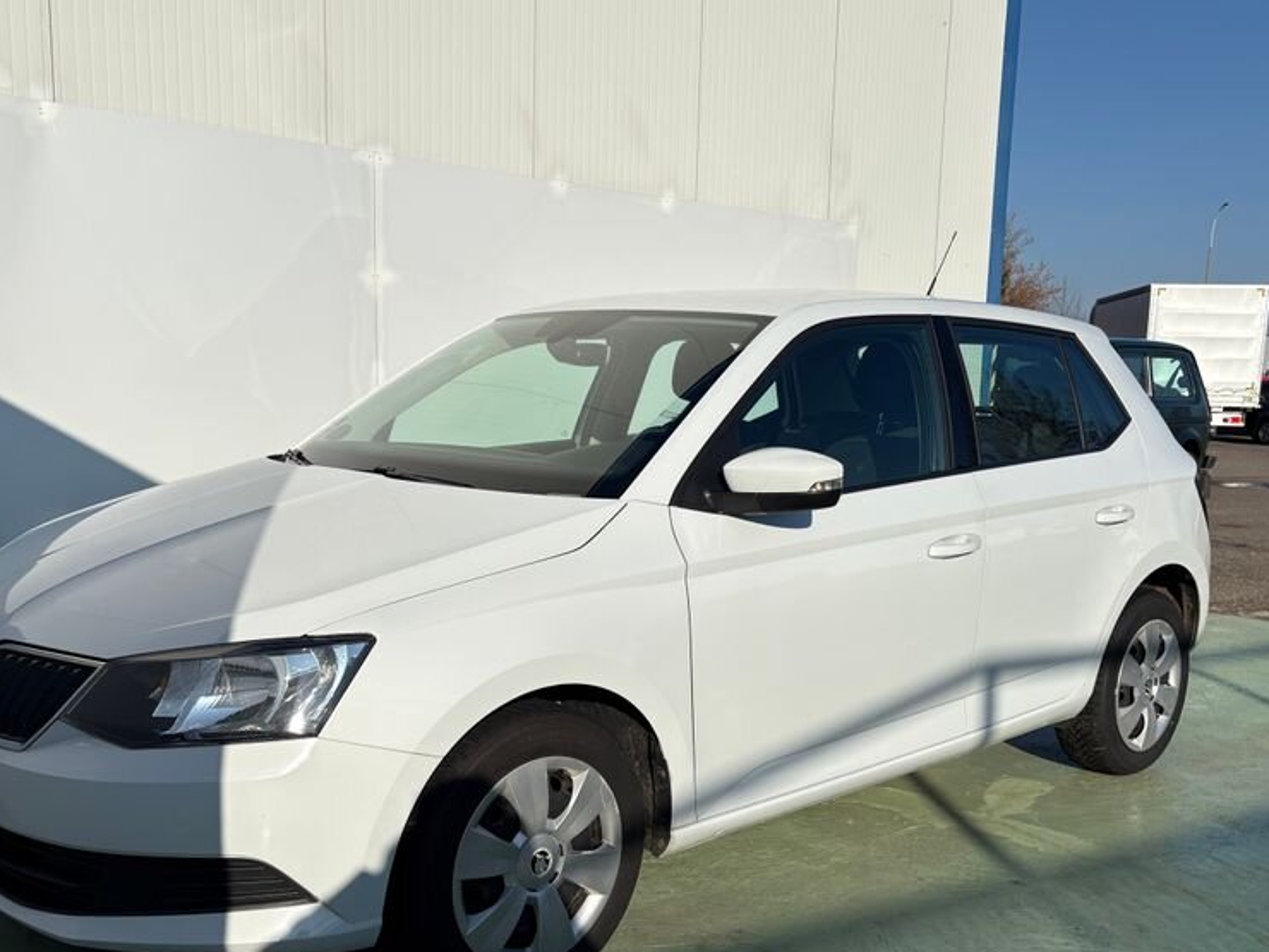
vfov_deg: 39.4
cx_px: 588
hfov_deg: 51.3
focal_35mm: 36
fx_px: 1320
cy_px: 604
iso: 50
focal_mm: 5.96
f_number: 1.6
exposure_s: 1/7813
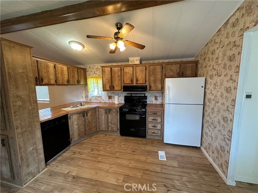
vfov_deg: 85.7
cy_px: 96
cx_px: 129
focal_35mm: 14
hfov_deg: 102.1
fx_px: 104
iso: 200
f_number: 2.2
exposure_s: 1/60
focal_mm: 2.22
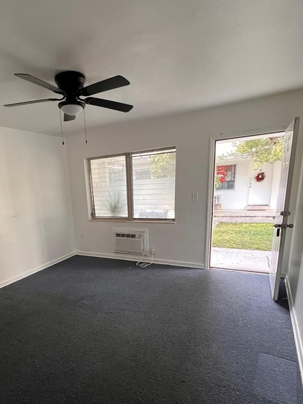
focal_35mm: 20
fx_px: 233
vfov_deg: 80.3
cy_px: 251
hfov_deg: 64.6
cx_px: 106
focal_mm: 1.57
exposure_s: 1/97
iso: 250
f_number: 1.8
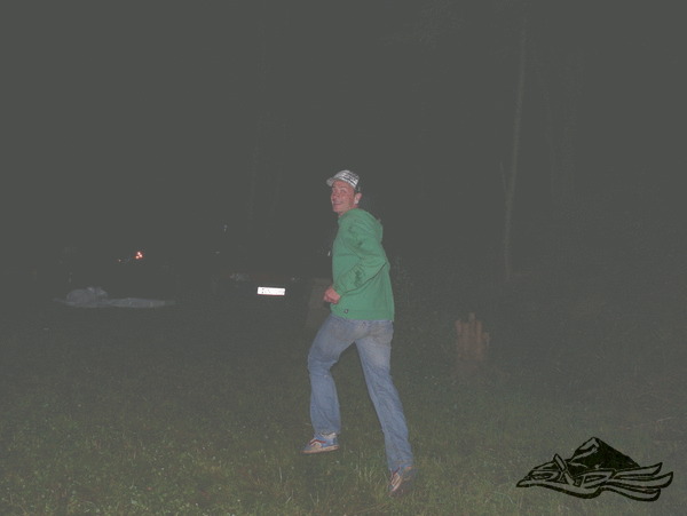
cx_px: 344
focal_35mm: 35
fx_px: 695
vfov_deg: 40.8
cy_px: 258
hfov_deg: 52.6
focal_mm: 7.4
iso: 100
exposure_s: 1/30
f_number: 2.8
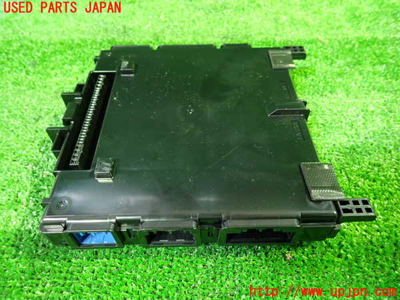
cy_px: 150
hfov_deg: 69.4
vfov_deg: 54.9
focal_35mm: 25
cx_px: 200
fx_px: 289
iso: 800
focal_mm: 4.5
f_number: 2
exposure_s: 1/20
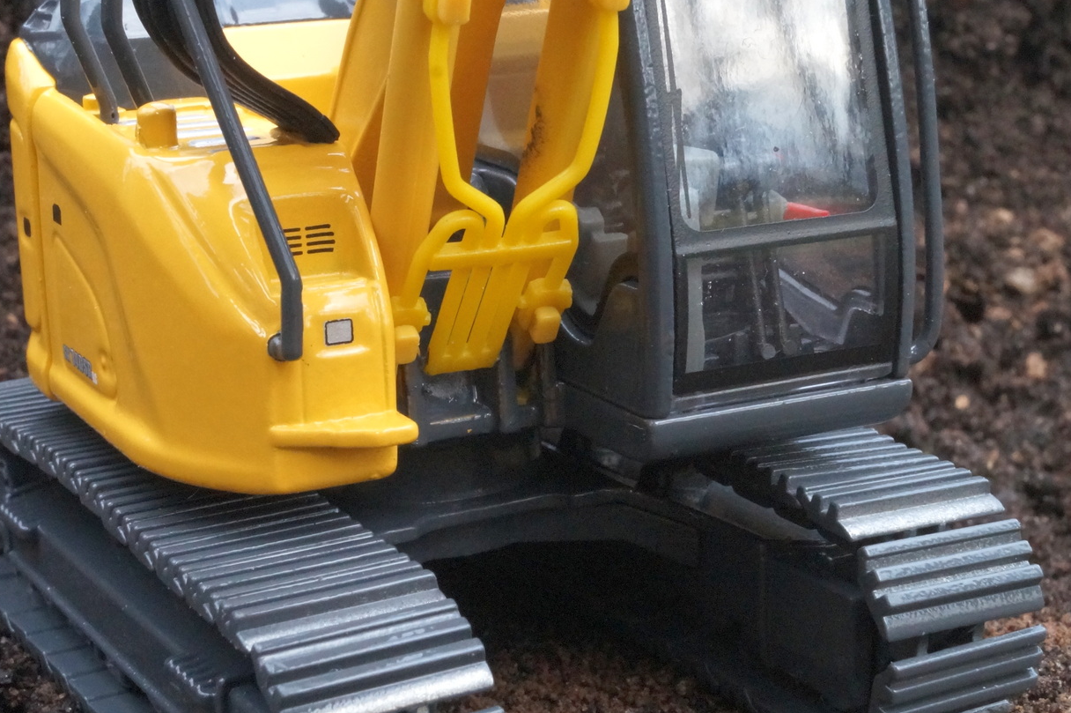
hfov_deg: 27.3
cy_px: 363
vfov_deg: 18.4
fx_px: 2200
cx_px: 459
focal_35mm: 74
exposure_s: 1/60
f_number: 22
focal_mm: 30
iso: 2000
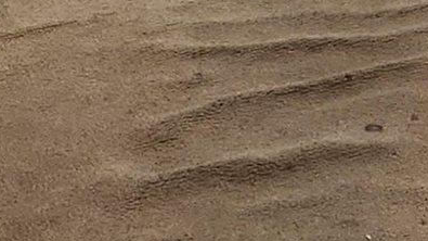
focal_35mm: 195
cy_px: -842
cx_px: 457
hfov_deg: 10.9
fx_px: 2213
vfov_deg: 5.2
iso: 200
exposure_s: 1/120
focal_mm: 5.4
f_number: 1.8
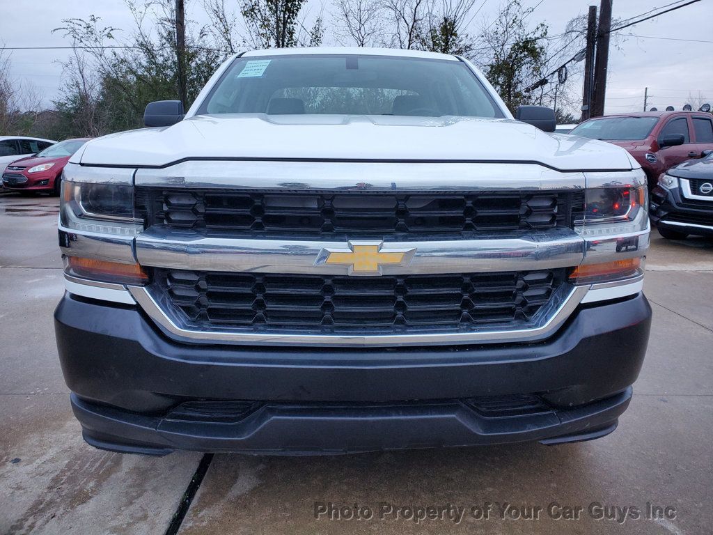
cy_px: 268
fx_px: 536
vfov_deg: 53.1
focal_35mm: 26
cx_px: 356
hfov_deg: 67.3
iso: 160
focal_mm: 4.3
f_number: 2.4
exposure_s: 1/120
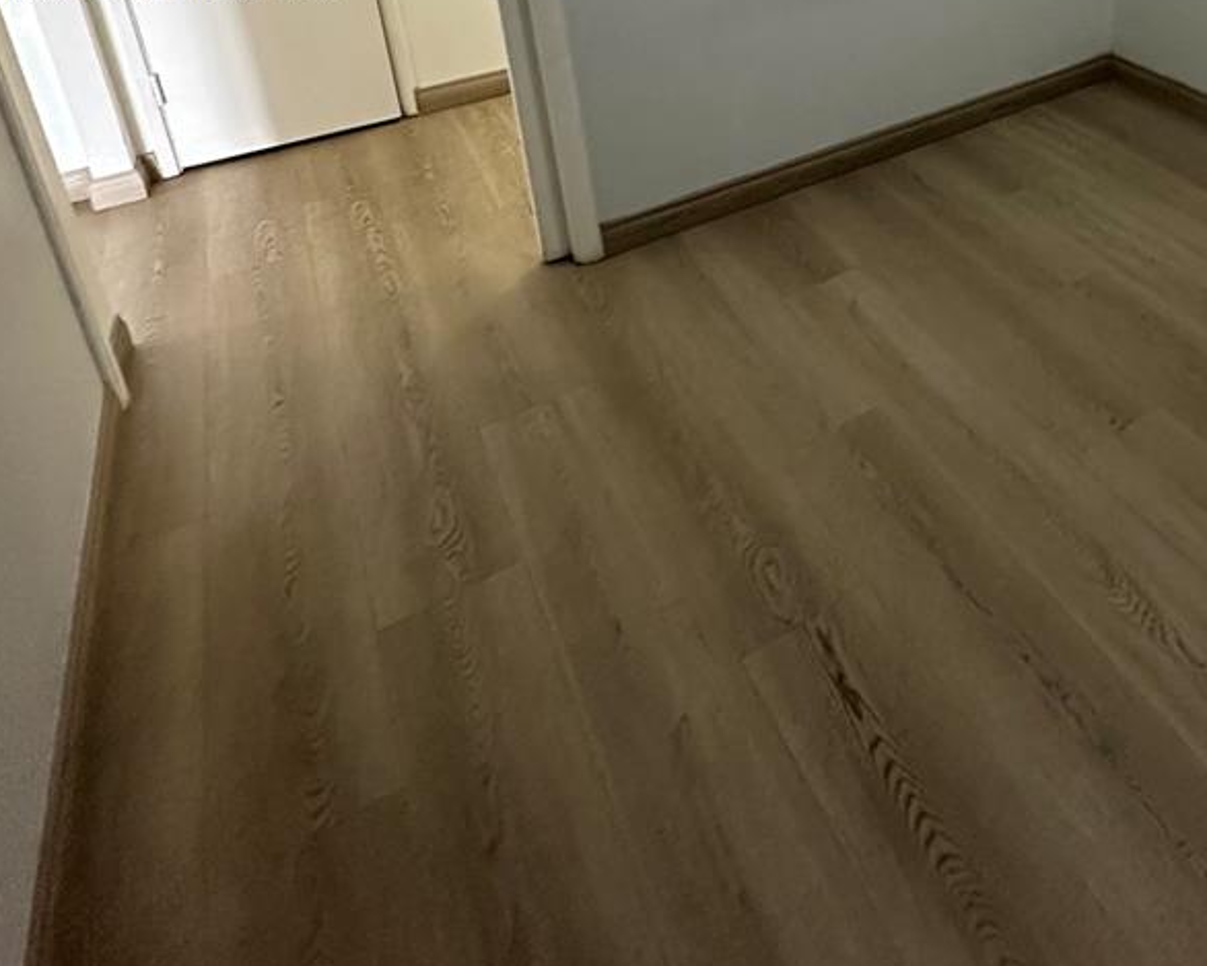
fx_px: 1000
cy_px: -12
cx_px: 882
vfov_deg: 43.7
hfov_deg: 59.4
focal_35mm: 28
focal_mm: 2.22
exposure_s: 1/60
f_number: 2.2
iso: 500
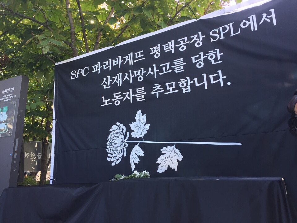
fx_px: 249
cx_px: 148
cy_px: 112
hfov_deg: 61.7
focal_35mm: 29
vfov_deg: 48.2
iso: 32
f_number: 2.2
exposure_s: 1/40
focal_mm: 4.15
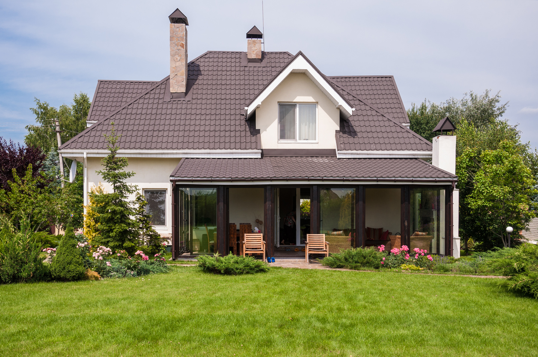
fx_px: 582
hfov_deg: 49.6
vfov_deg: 34.1
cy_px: 178
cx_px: 269
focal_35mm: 39
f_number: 9
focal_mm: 26
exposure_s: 1/320
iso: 100
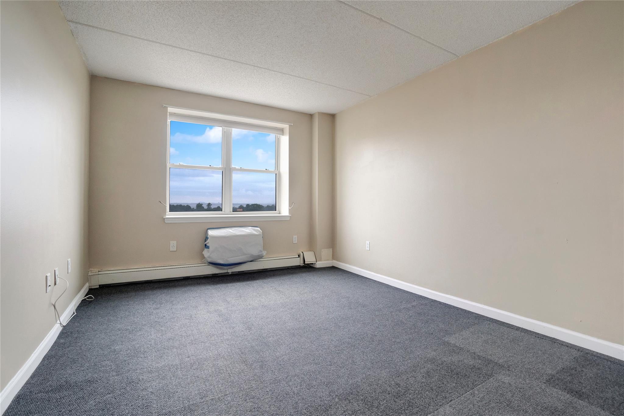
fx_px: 260
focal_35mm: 15
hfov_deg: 100.4
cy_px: 208
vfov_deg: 77.3
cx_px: 312
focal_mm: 10
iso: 800
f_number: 9
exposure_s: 1/30
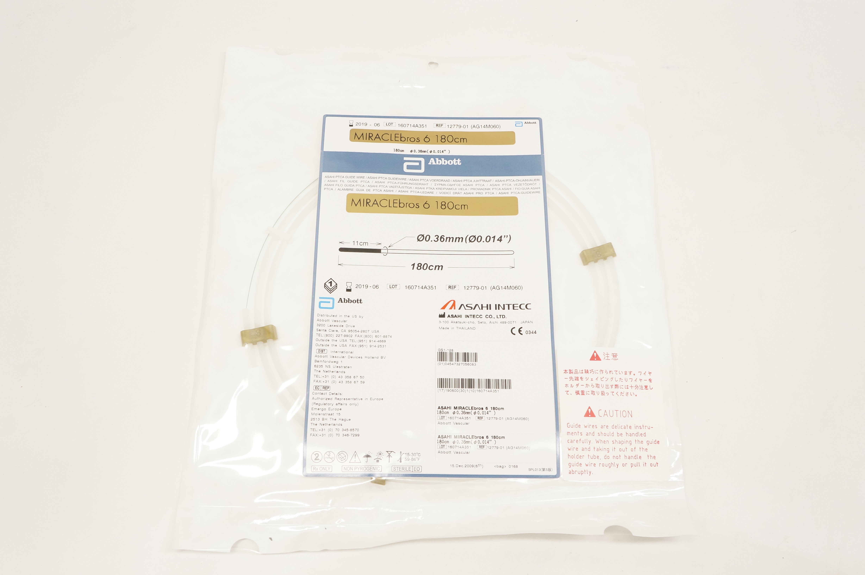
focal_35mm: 33
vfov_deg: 39.9
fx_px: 792
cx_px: 432
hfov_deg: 57.3
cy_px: 288
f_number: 7.1
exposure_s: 1/100
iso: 800
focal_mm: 22
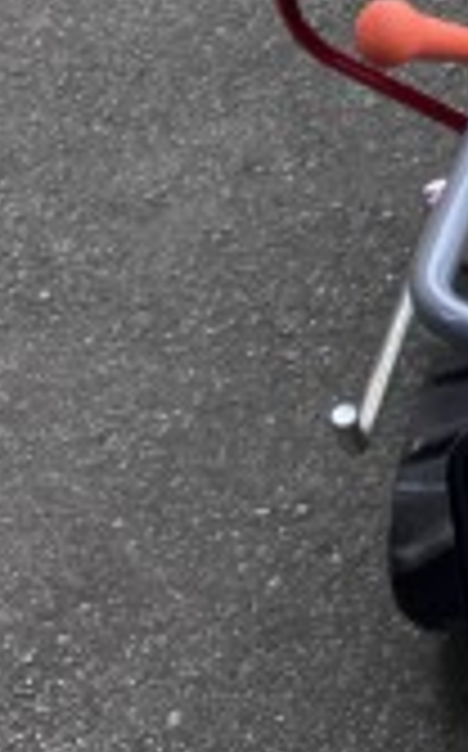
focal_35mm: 114
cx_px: 922
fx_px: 2332
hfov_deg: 10.6
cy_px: -153
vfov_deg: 17.4
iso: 25
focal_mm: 3.99
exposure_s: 1/211
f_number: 1.8
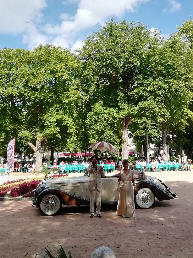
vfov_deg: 47.9
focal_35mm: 39
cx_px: 96
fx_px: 290
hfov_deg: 36.8
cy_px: 129
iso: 50
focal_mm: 3.21
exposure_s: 1/434
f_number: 2.2
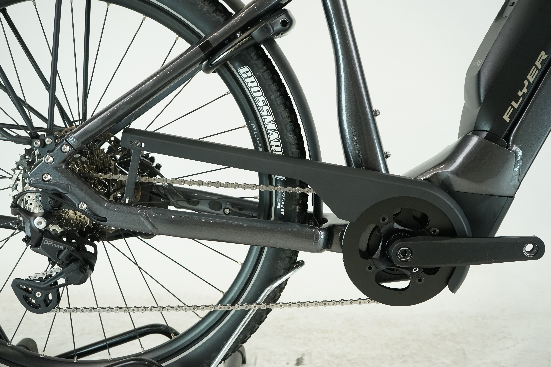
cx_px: 276
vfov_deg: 33.4
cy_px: 184
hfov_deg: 48.5
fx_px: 612
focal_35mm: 40
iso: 1600
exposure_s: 1/200
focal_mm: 40
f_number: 5.6
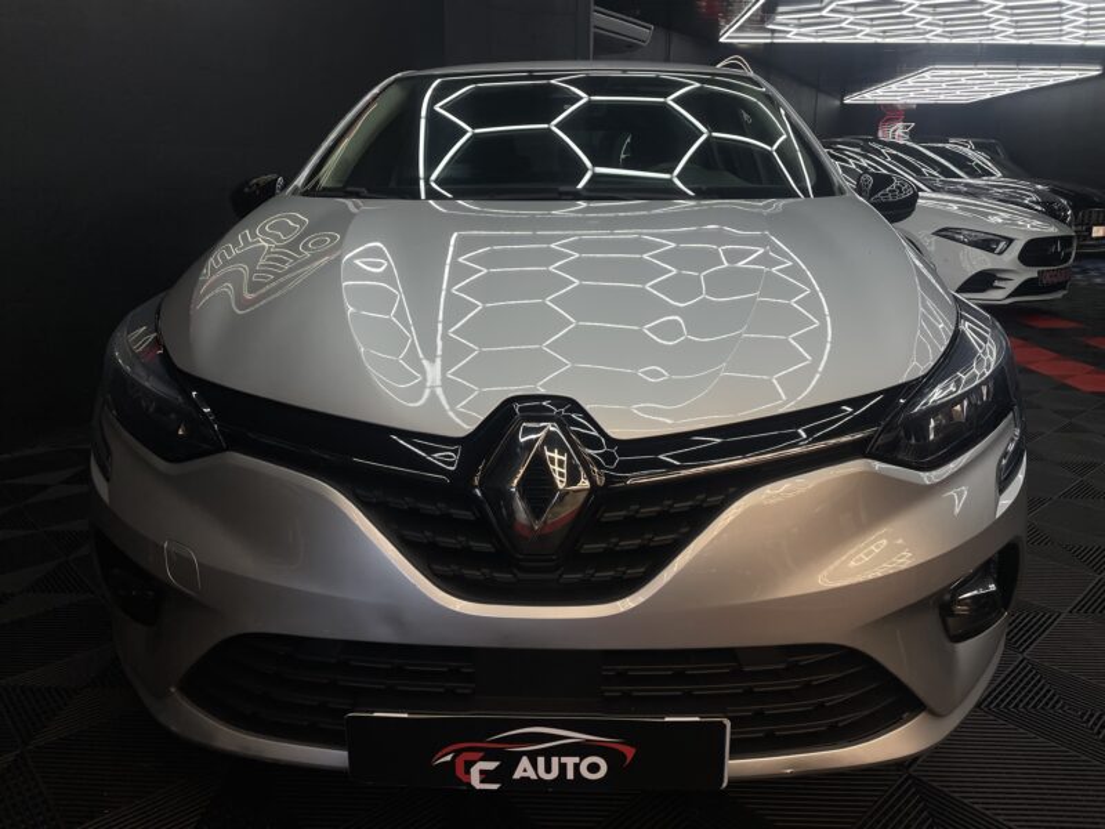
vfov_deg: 53.1
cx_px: 552
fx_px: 830
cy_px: 414
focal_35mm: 26
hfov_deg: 67.3
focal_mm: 4.2
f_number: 1.6
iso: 50
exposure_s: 1/670
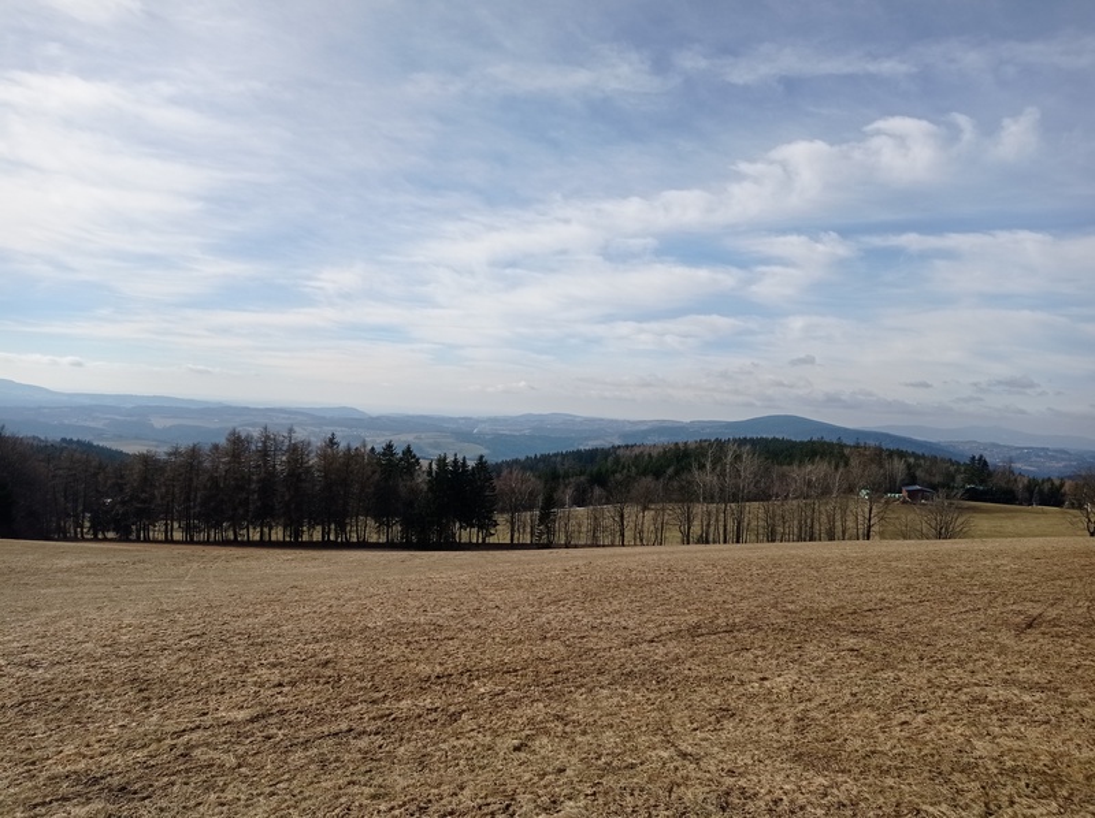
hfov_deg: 63.5
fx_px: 885
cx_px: 548
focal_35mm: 28
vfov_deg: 49.7
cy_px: 409
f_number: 1.79
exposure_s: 1/4348
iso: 102
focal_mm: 4.74
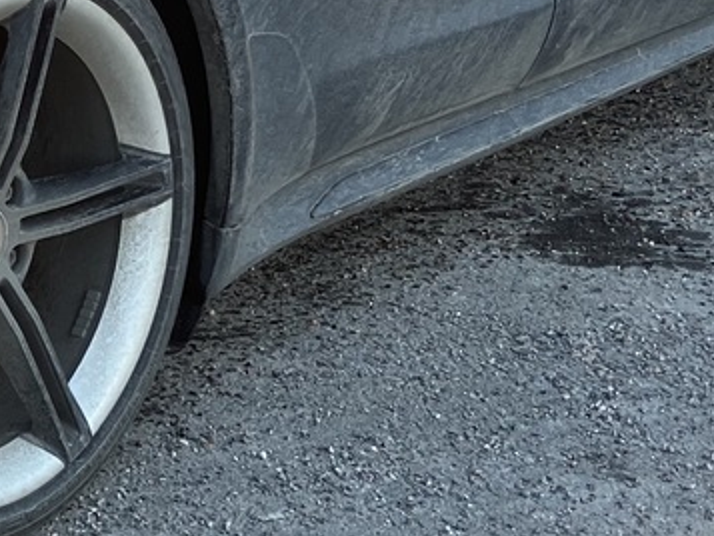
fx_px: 2332
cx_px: -202
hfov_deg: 16.5
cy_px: -8
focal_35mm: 113
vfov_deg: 12.9
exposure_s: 1/185
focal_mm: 3.99
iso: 32
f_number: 1.8
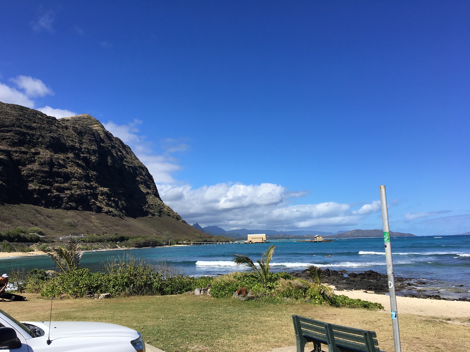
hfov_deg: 61.7
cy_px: 176
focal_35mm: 29
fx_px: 394
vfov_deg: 48.2
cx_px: 235
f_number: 2.2
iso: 25
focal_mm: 4.15
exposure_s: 1/2262
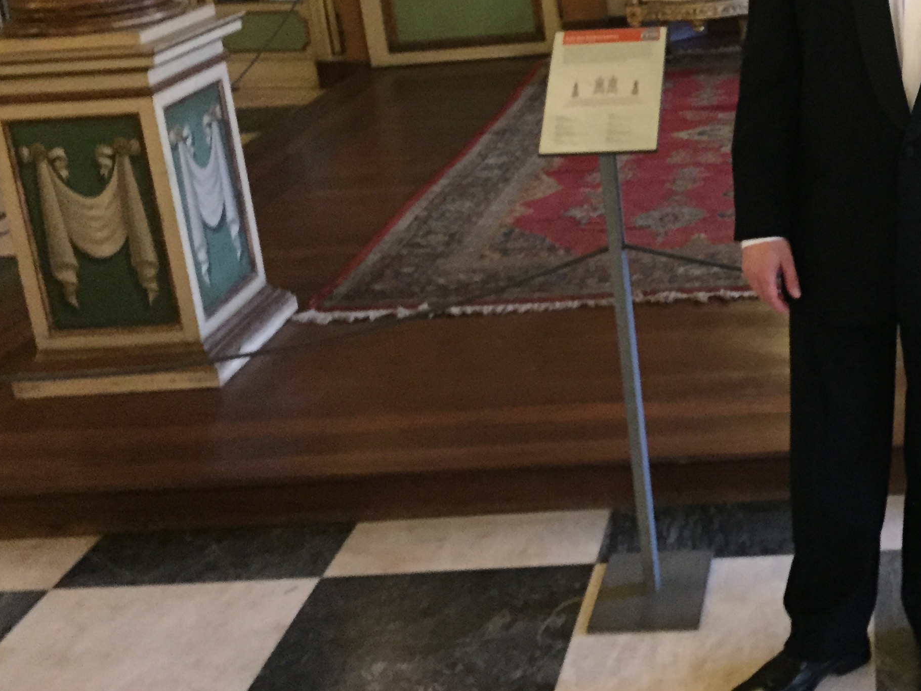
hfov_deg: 35.0
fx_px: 1384
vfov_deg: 27.6
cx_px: 806
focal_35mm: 52
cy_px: 171
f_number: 2.2
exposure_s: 1/15
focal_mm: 4.15
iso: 500
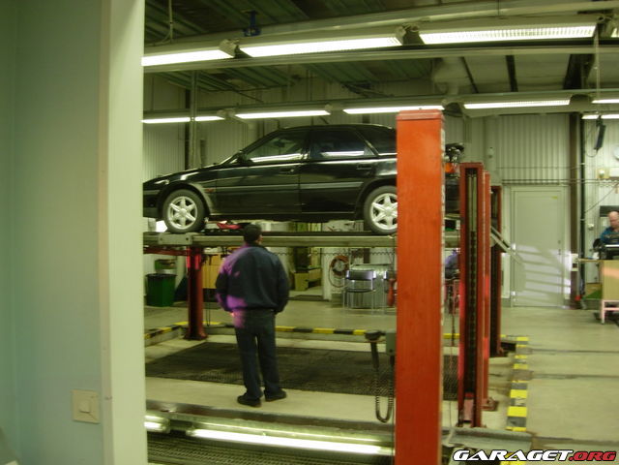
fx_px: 680
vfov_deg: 37.7
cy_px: 232
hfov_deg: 49.0
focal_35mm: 38
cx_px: 310
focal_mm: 7.8
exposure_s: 1/20.7
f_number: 2.8
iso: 79
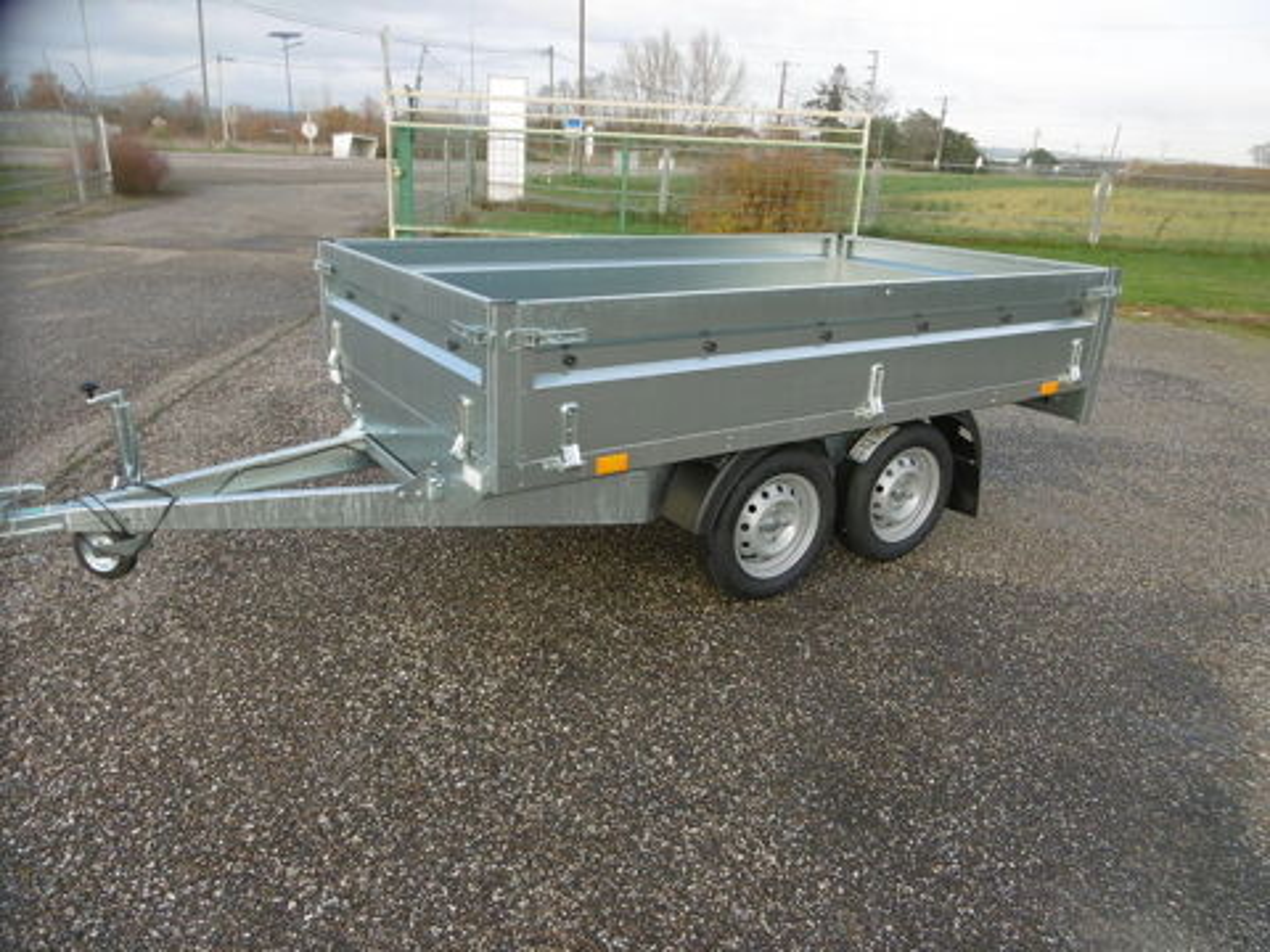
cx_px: 635
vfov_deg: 56.8
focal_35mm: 24
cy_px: 476
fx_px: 881
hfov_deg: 71.6
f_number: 3.1
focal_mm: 4.3
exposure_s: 1/250
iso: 100
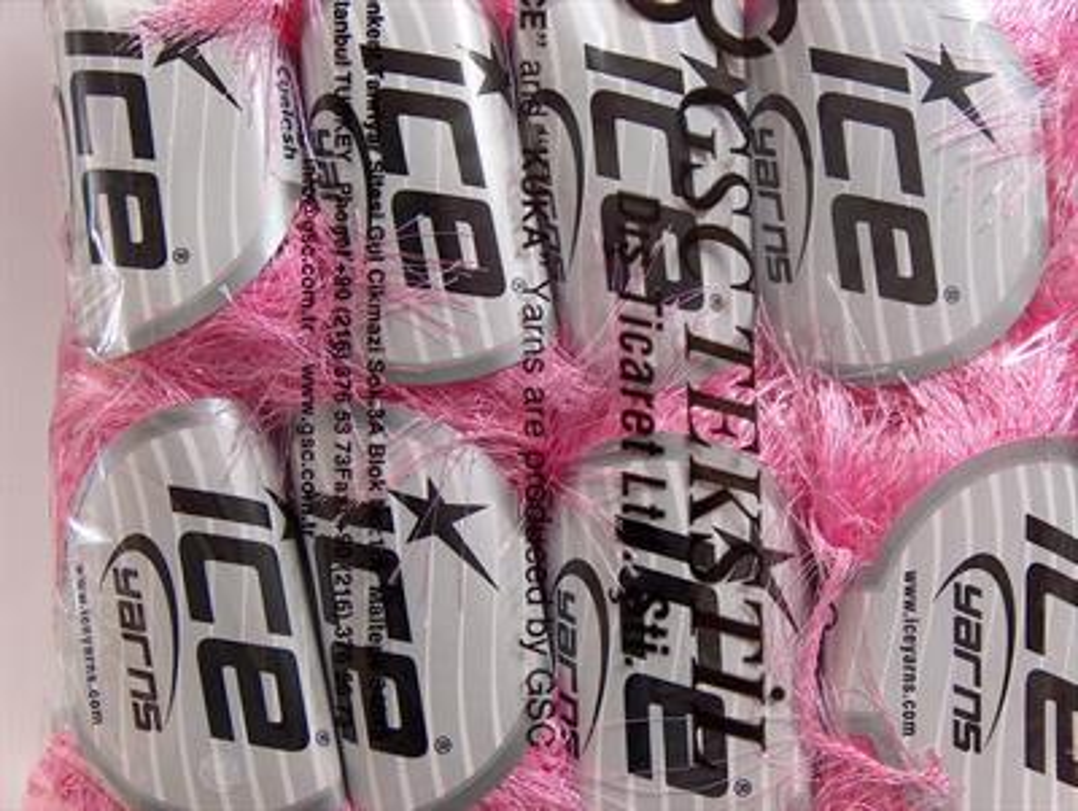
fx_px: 1902
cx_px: 539
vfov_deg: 24.1
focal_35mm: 61
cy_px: 406
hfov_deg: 31.6
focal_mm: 12.53
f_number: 2.9
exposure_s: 1/4.39
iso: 100
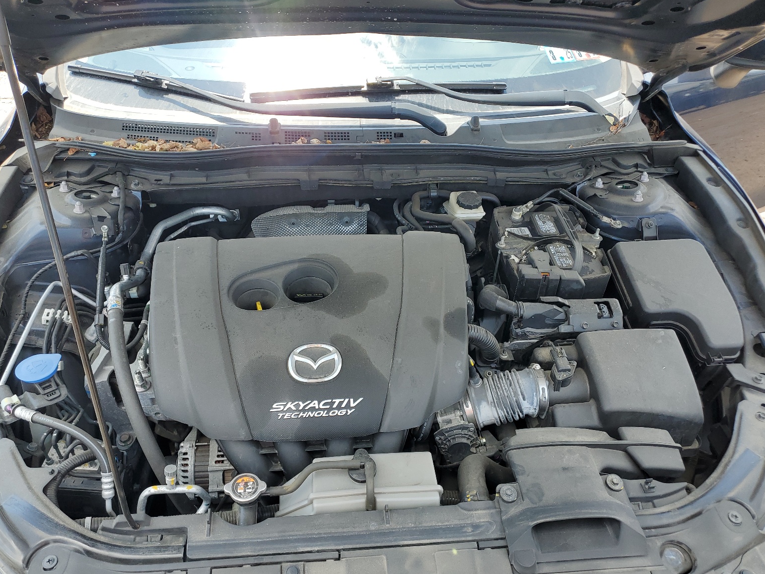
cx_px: 369
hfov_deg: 65.3
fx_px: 597
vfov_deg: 51.4
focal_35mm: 27
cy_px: 295
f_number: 1.5
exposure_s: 1/588
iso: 50
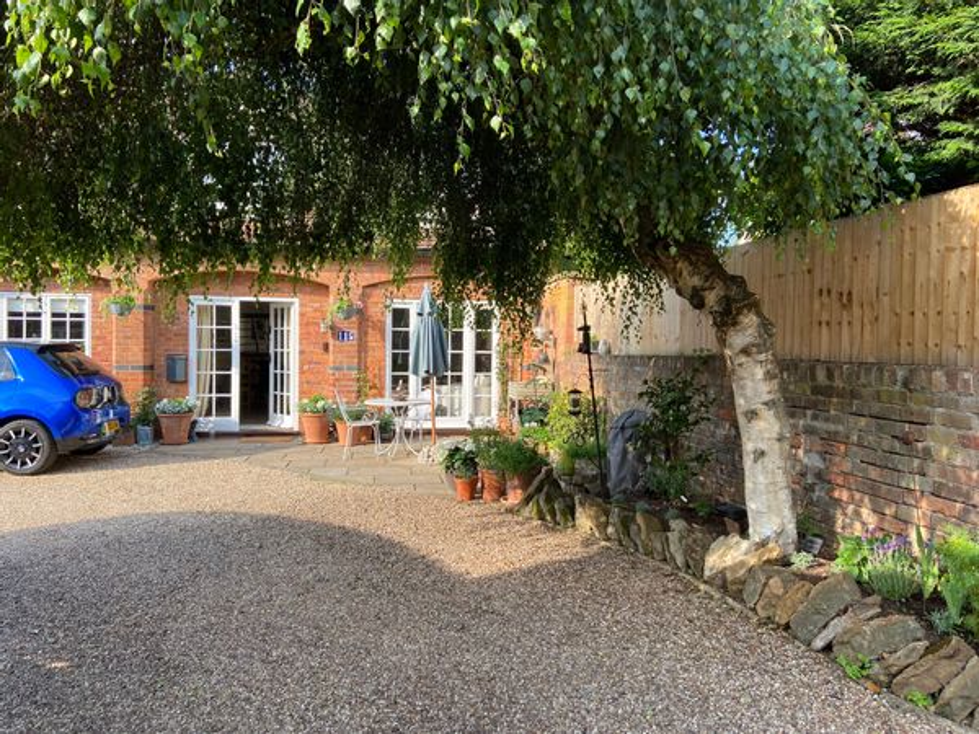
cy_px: 367
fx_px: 735
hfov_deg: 67.3
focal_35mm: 26
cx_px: 490
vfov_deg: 53.1
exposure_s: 1/473
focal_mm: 4.25
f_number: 1.8
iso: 32
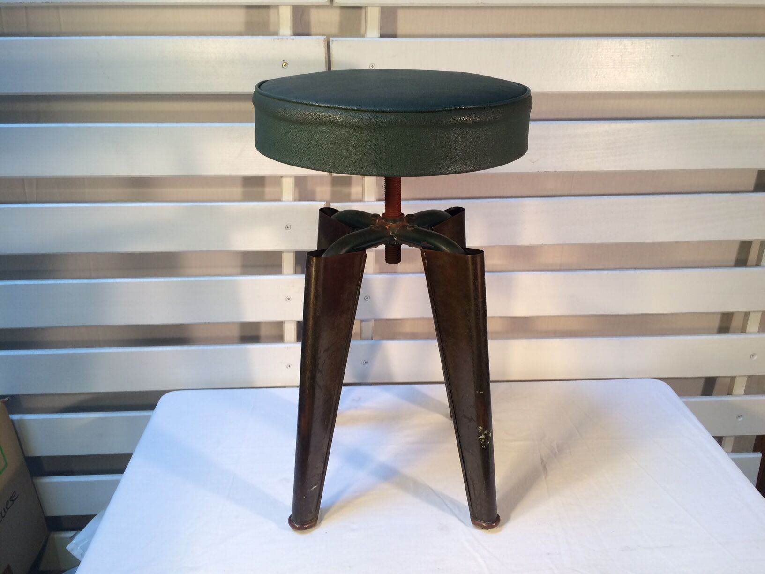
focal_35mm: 29
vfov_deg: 48.2
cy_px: 287
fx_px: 641
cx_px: 382
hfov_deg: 61.7
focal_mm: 4.15
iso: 40
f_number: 2.2
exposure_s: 1/33
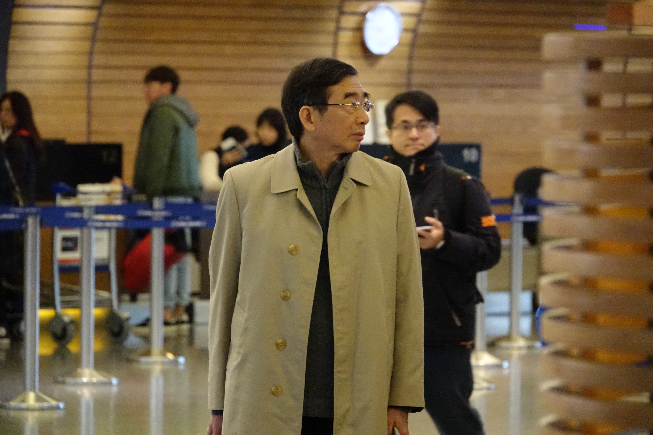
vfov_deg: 5.4
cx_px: 326
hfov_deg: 8.0
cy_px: 218
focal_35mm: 256
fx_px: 4643
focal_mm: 93.9
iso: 6400
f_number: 4
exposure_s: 1/100
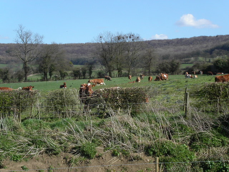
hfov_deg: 21.8
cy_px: 86
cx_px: 114
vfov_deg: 16.4
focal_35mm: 90
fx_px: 595
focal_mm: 18.6
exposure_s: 1/250
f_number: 8
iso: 100
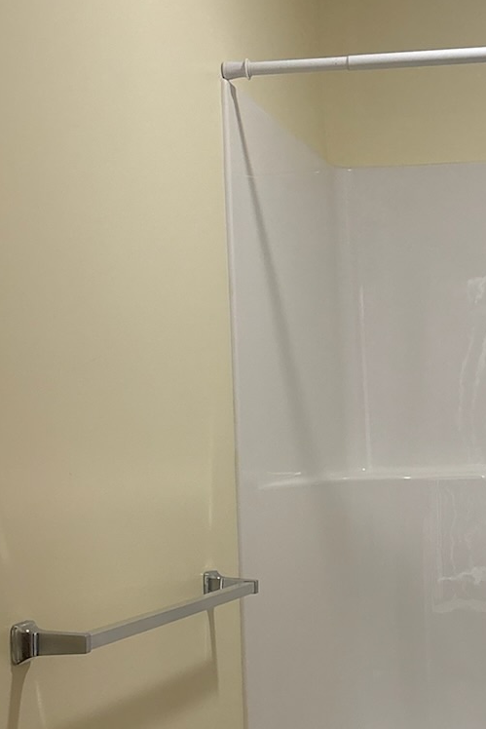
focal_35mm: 74
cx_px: 451
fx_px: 1498
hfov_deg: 18.1
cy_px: 550
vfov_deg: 27.0
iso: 160
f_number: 1.6
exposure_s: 1/60
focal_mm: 5.96
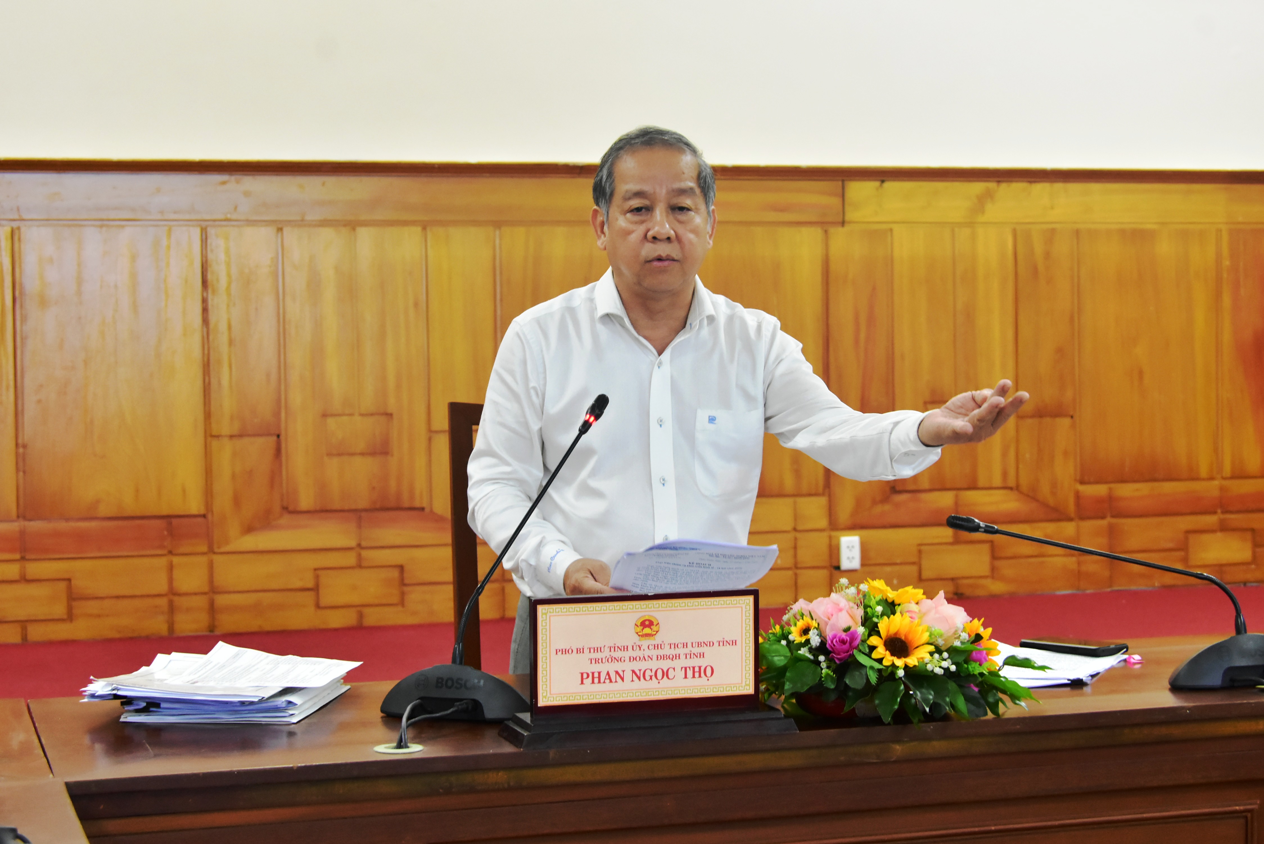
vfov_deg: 20.6
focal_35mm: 66
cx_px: 632
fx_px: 2318
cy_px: 422
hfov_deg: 30.5
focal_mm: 44
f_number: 5
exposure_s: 1/50
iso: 3200
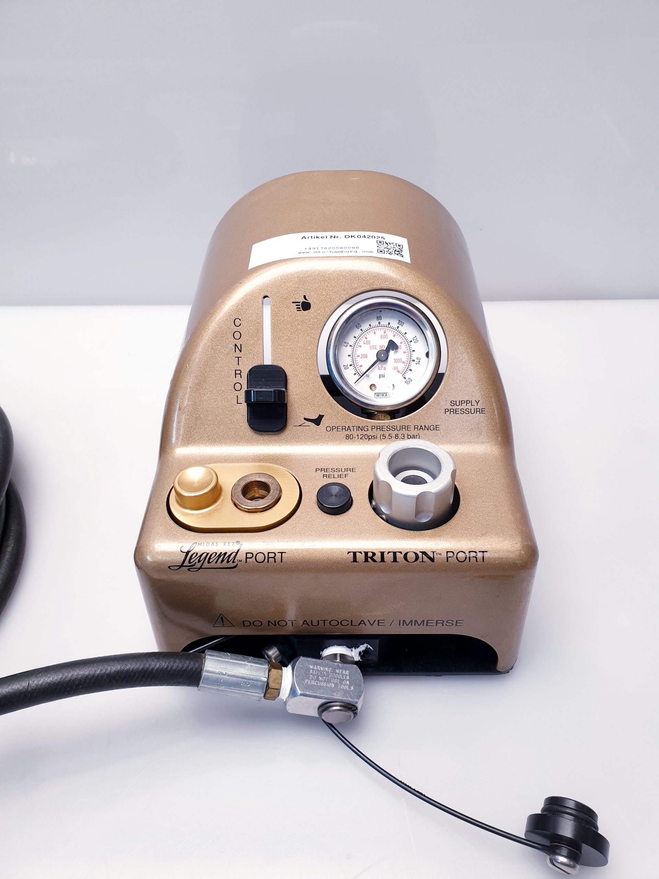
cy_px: 440
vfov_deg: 67.3
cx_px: 330
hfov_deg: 53.1
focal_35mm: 26
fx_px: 660
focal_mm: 4.3
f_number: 2.4
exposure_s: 1/50
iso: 80
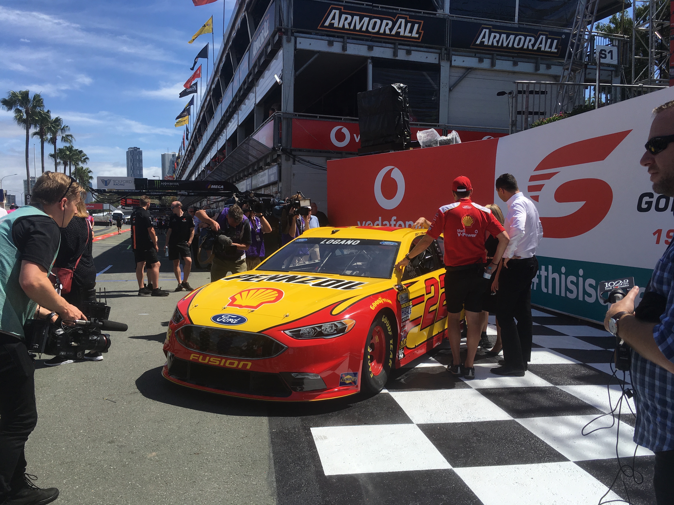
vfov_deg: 48.2
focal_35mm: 29
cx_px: 337
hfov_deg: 61.7
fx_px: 565
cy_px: 252
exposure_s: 1/2404
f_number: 2.2
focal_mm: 4.15
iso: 25
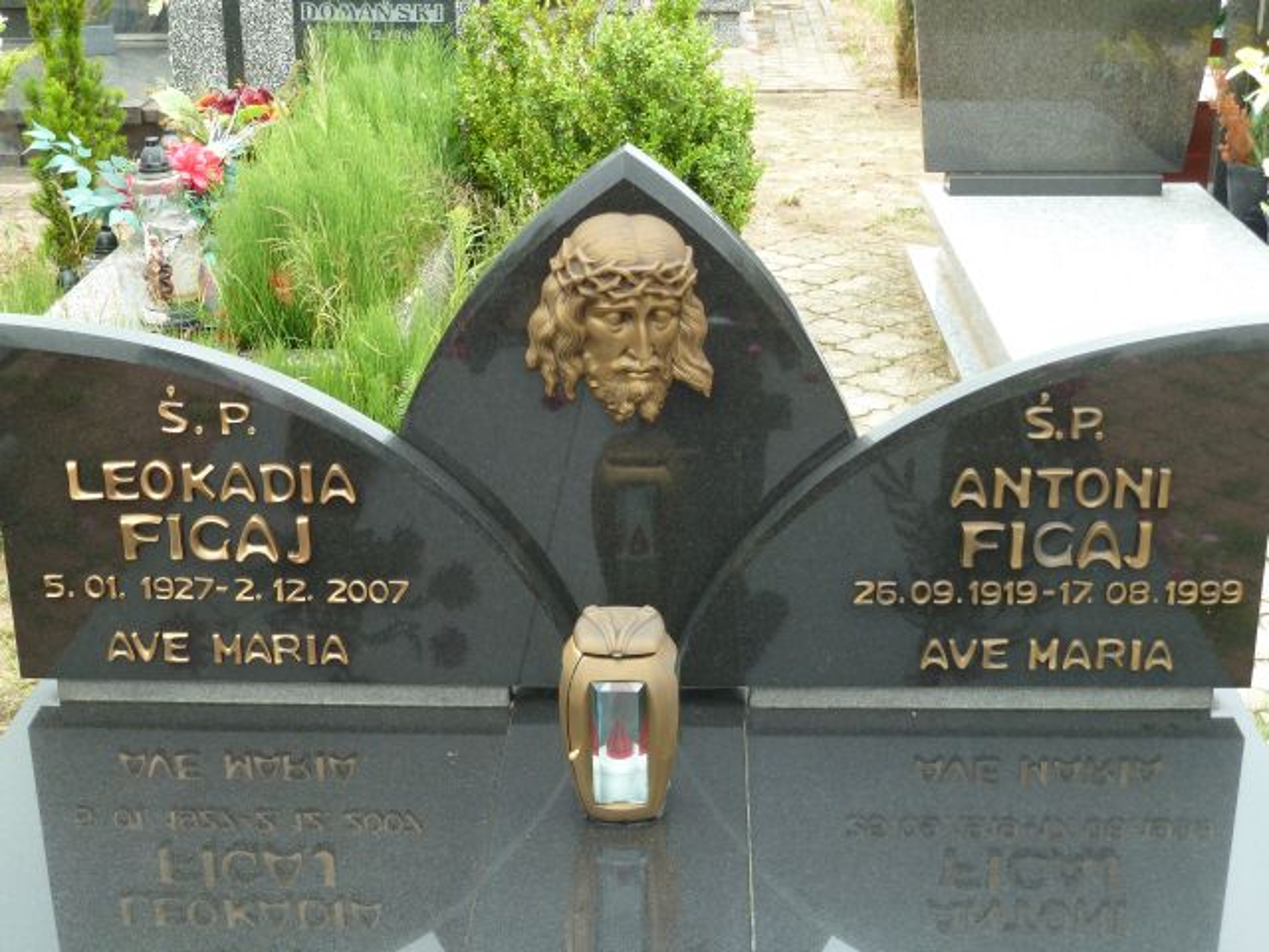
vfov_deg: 28.0
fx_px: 1906
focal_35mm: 52
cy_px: 476
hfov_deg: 36.8
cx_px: 634
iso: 80
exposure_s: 1/40
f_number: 3.8
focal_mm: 8.5
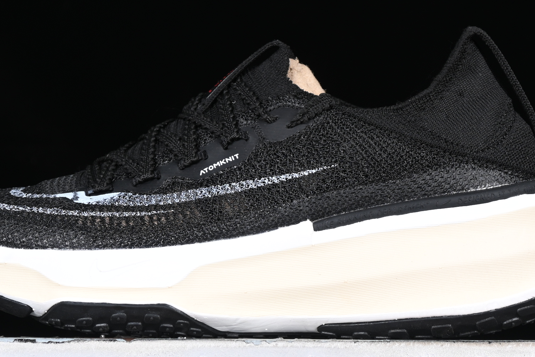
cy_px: 135
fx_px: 2065
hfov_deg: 14.8
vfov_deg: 9.9
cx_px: 267
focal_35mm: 139
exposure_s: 1/60
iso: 160
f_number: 6.3
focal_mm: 50
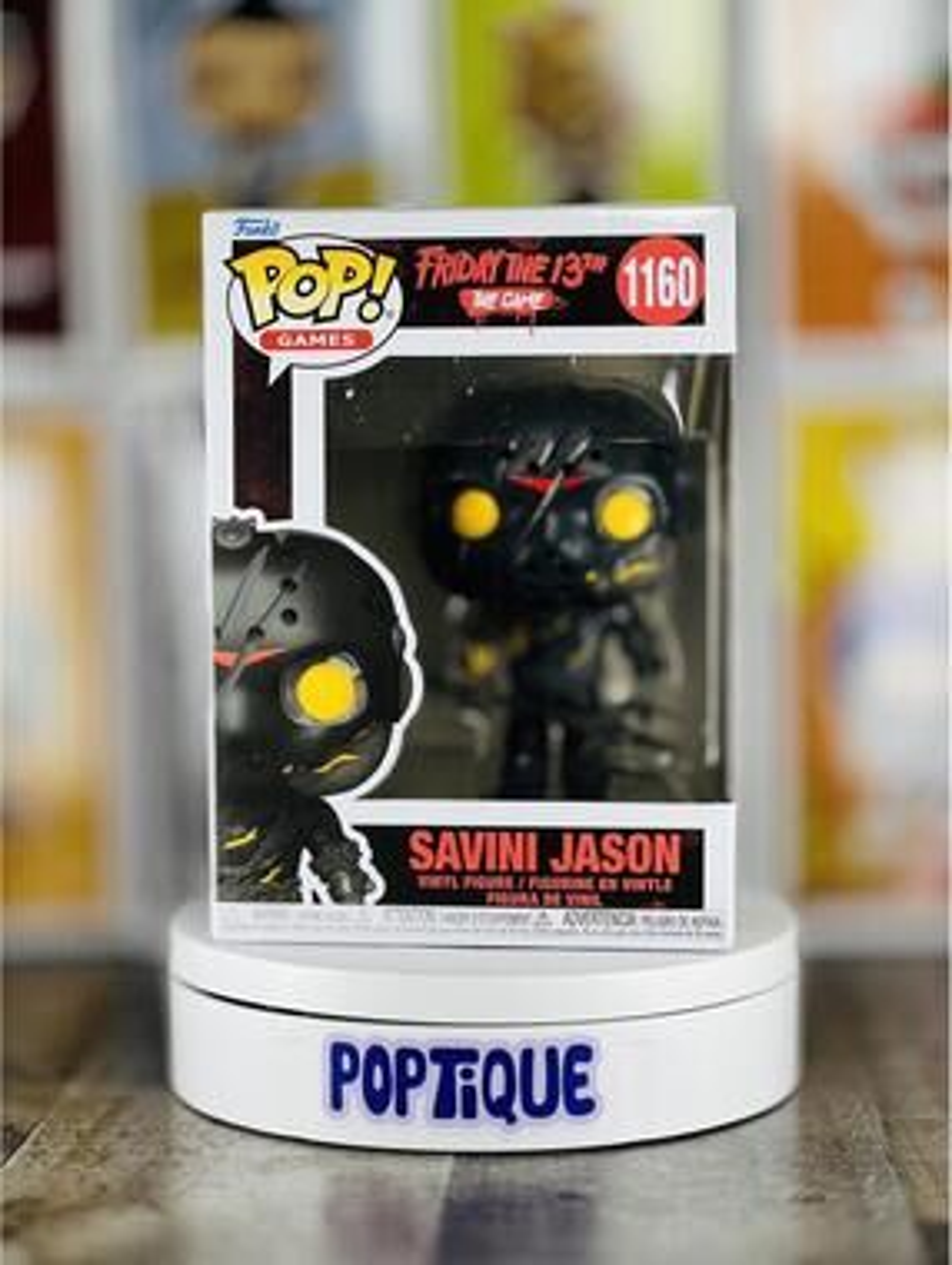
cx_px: 476
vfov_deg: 25.3
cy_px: 632
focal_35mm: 77
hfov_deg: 19.2
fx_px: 2817
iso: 20
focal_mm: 9
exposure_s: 1/126
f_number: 2.8
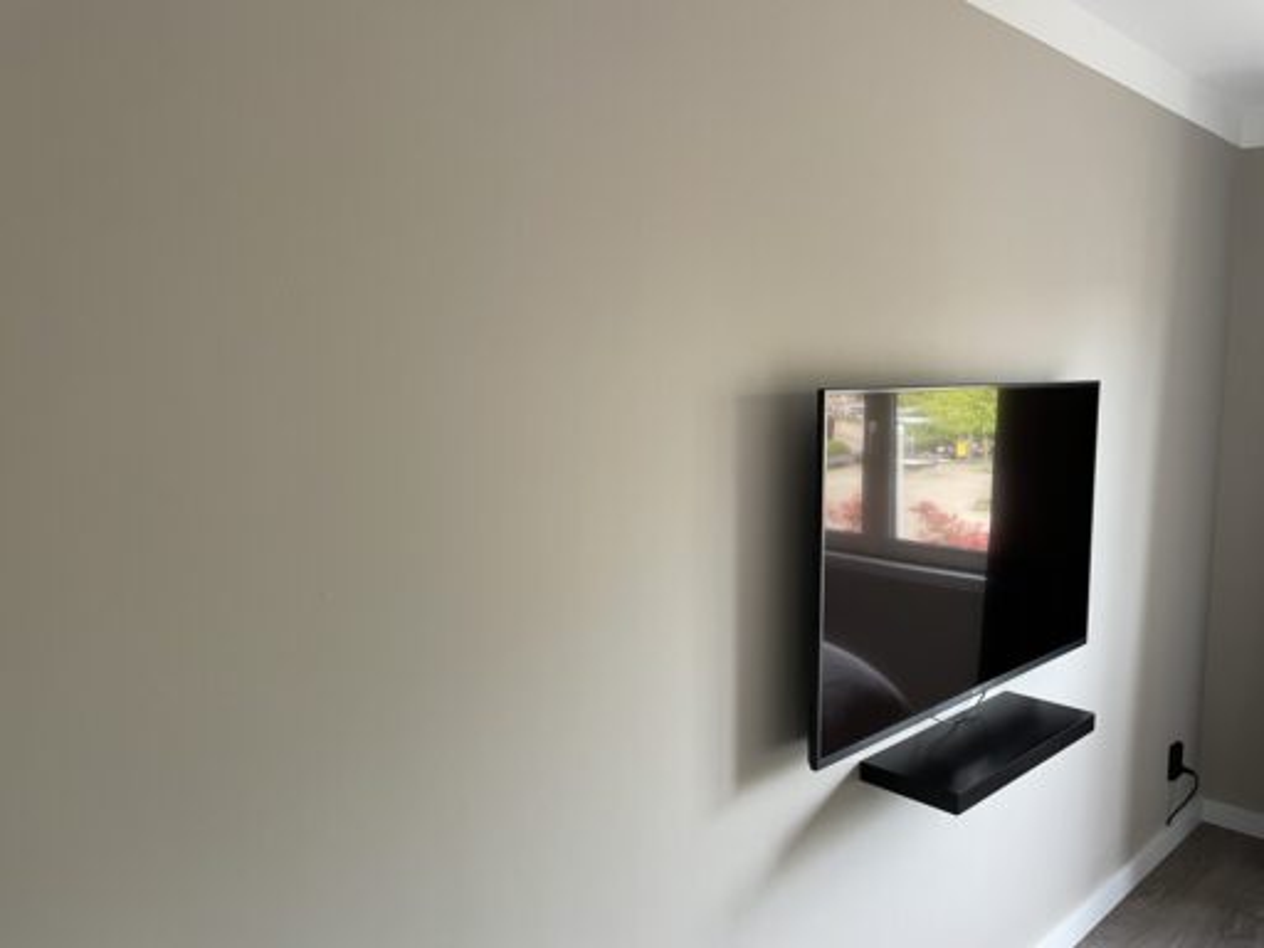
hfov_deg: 67.3
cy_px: 474
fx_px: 949
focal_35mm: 26
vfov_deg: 53.1
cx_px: 632
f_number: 1.6
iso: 160
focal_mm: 4.2
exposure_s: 1/60
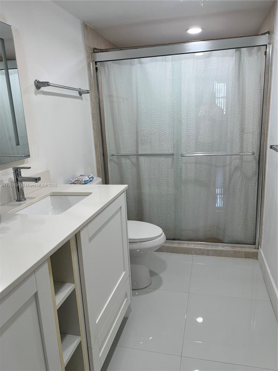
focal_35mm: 26
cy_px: 186
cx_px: 139
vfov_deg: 67.3
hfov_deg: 53.1
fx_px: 278
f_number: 1.5
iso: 40
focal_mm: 5.7
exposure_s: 1/120
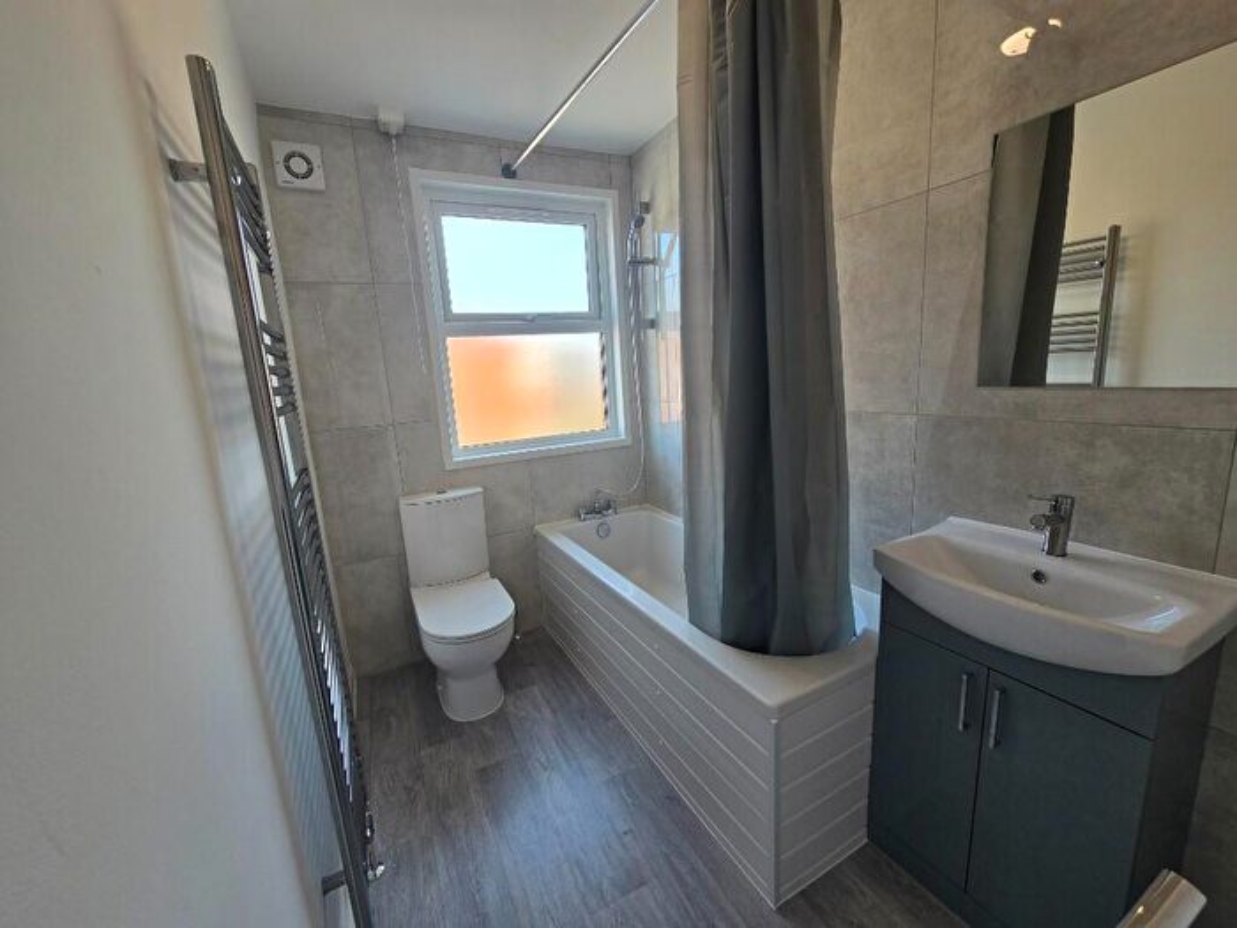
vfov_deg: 89.9
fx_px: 465
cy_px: 464
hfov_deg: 106.2
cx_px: 618
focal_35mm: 13
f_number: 2.2
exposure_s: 1/113
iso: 50
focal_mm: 2.2
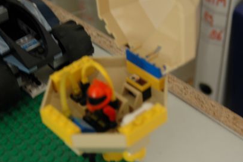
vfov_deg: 17.0
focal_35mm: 80
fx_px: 540
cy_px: 107
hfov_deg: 25.3
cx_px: 101
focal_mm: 34
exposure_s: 1/6
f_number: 3.5
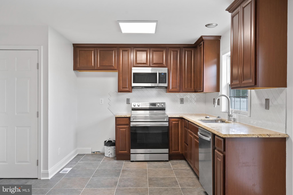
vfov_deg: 45.0
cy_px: 98
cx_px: 146
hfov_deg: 63.6
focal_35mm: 29
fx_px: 236
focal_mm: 29
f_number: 9
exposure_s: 1/3
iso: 500
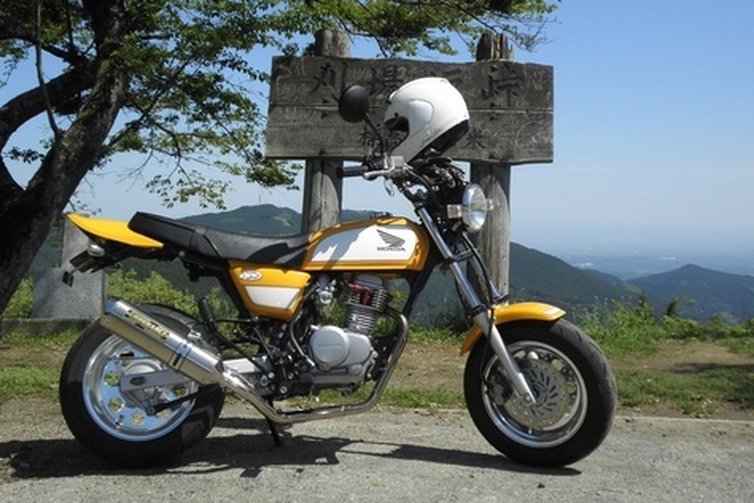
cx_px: 375
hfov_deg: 48.5
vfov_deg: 33.4
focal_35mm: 40
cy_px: 237
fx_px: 838
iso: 64
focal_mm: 6.9
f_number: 9.8
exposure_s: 1/100
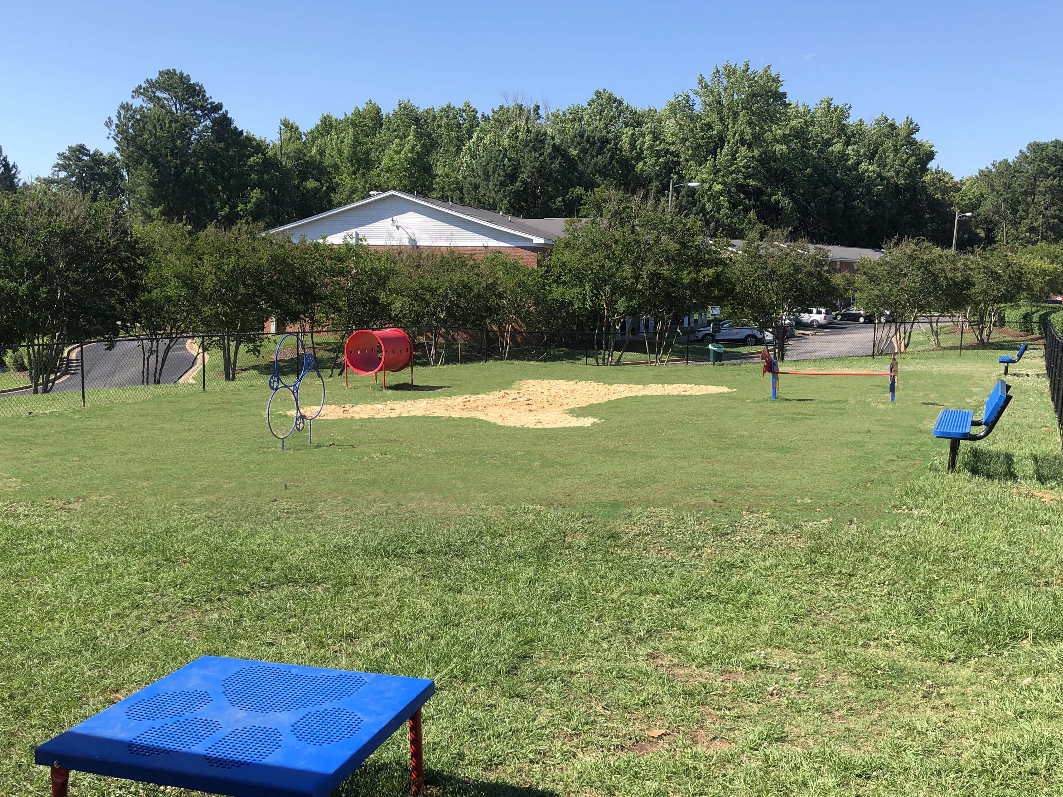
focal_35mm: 28
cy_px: 398
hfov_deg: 63.4
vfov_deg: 49.7
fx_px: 860
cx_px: 532
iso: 20
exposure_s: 1/1185
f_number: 1.8
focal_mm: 4
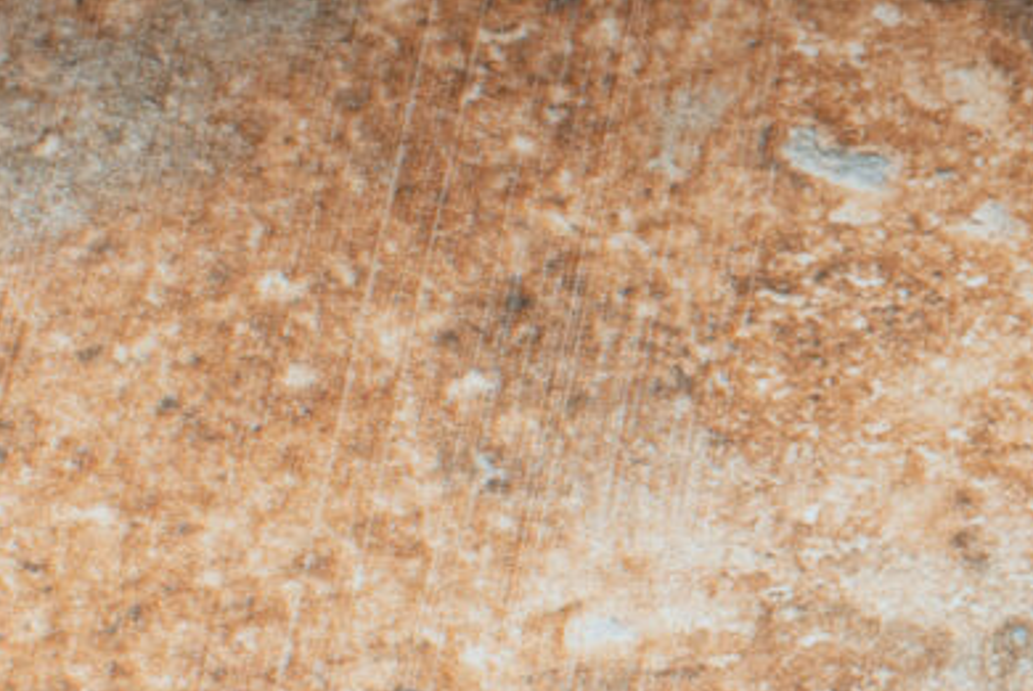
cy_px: -494
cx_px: 2005
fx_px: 9422
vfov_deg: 4.2
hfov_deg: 6.1
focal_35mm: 328
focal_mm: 50
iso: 250
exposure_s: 1/100
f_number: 10
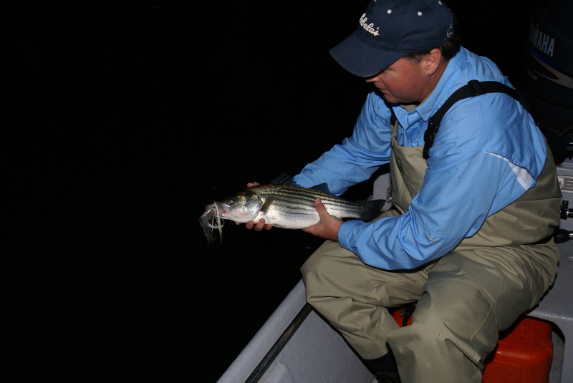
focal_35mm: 45
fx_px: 717
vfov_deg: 29.9
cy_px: 192
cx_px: 286
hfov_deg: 43.6
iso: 400
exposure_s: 1/60
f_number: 5.6
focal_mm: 30
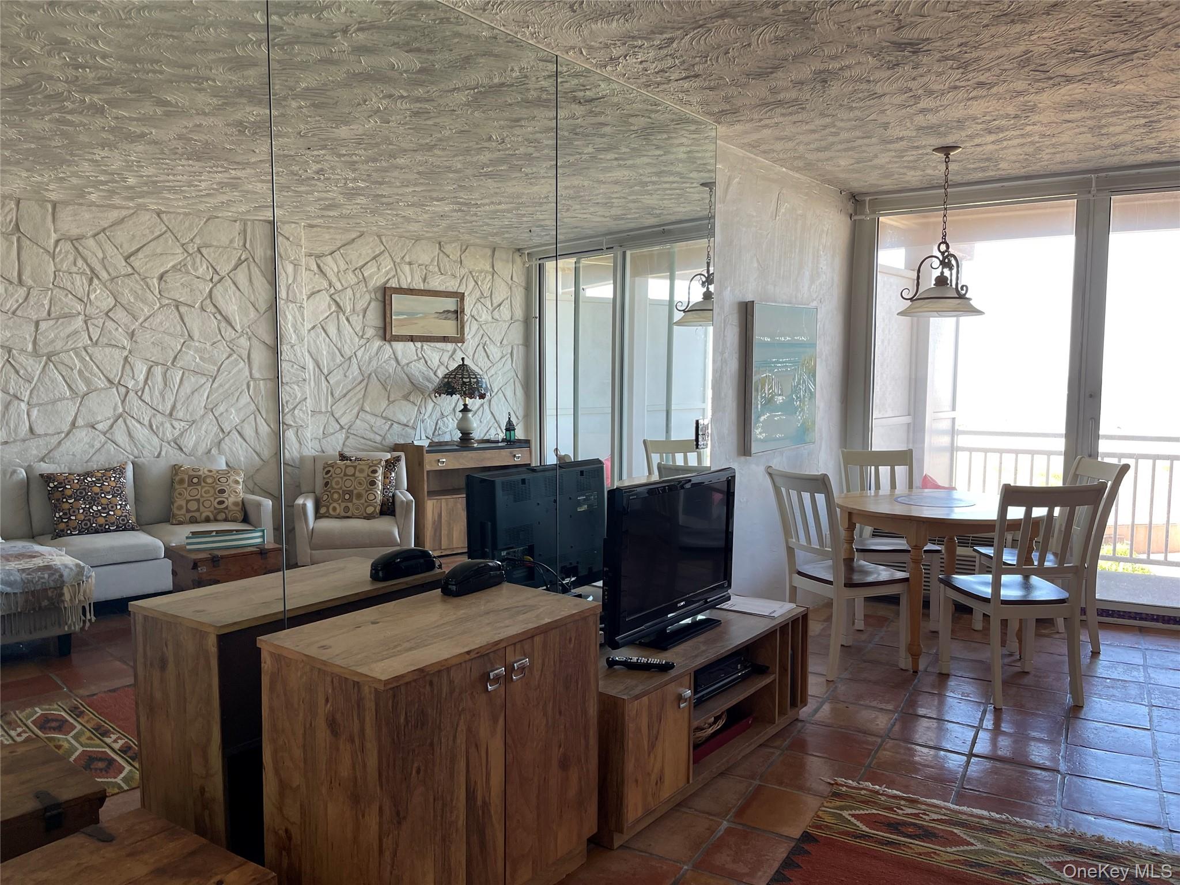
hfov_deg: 67.3
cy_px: 442
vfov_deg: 53.1
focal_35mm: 26
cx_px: 590
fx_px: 886
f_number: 1.6
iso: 80
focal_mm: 5.1
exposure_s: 1/120
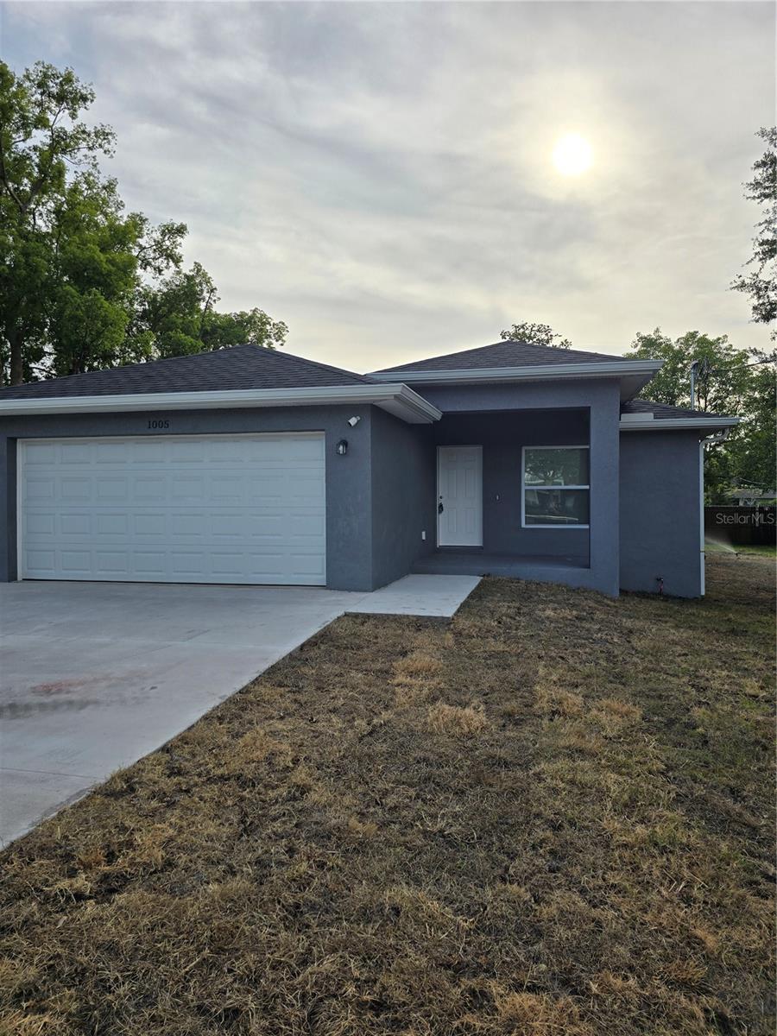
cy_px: 518
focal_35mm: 23
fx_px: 688
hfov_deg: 58.9
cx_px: 388
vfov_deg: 73.9
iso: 12
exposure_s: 1/1645
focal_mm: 6.3
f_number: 1.7
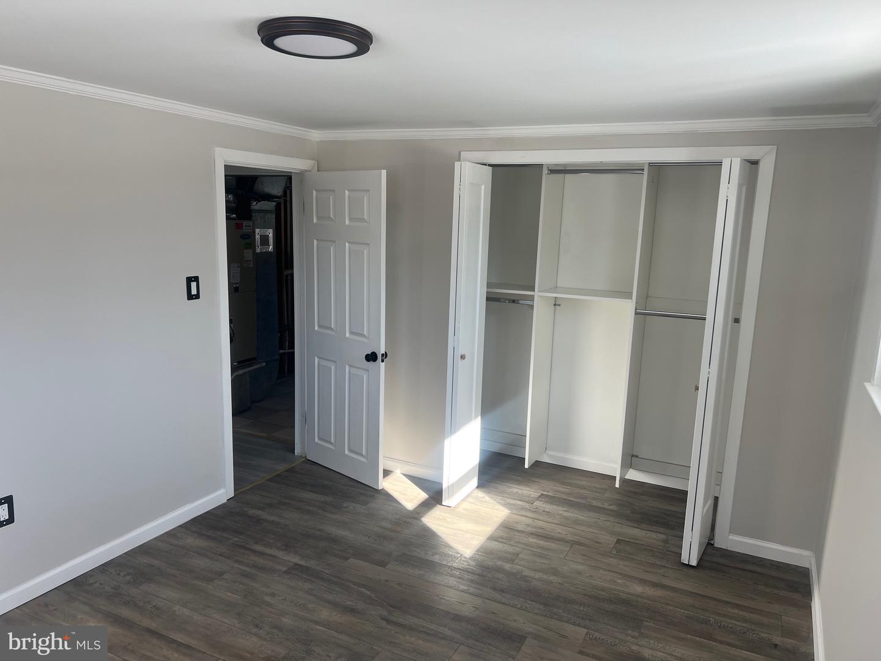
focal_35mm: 26
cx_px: 440
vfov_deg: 53.1
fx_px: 662
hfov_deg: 67.3
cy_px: 330
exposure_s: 1/355
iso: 50
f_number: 1.5
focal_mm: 5.7
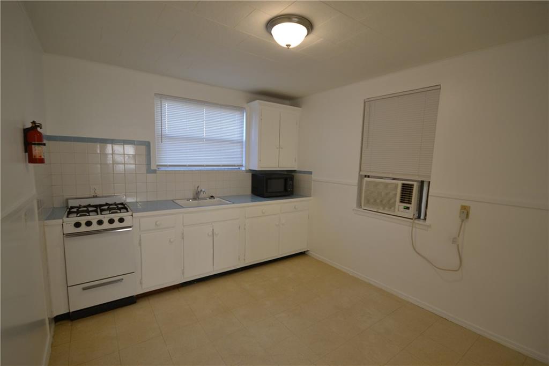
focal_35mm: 16
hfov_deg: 95.0
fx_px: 252
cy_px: 183
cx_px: 274
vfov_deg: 72.0
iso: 400
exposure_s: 1/80
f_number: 4.5
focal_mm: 11
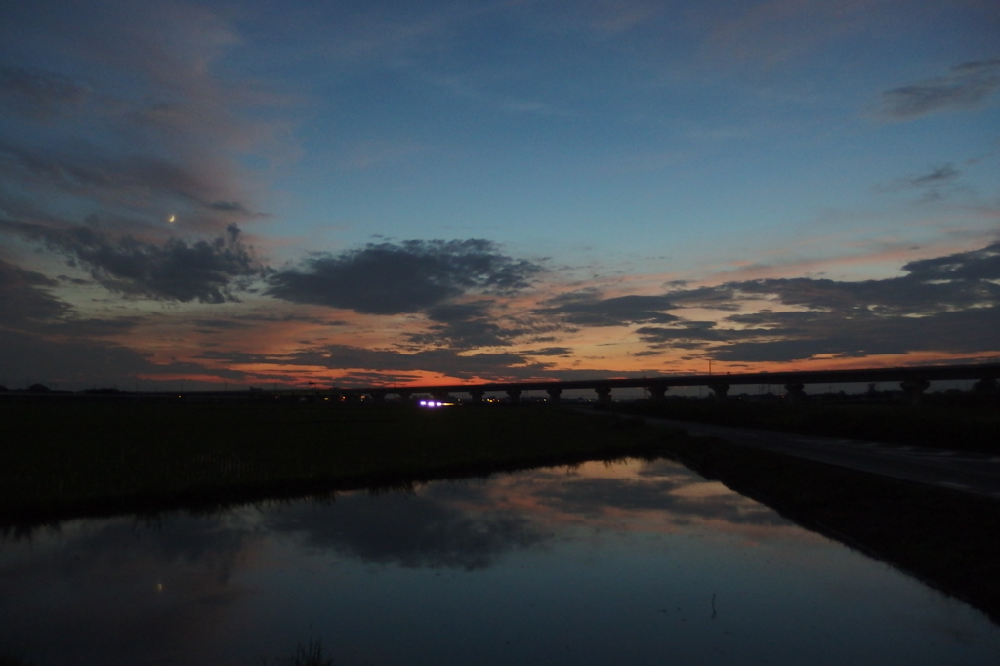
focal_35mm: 26
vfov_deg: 49.5
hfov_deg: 69.4
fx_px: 722
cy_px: 333
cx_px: 500
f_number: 1.8
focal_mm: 4.7
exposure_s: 1/10
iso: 400
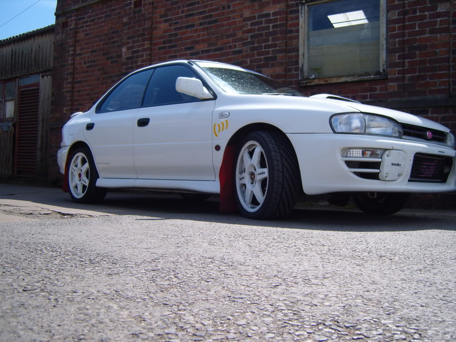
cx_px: 228
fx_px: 461
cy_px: 171
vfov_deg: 40.7
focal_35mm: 35
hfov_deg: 52.6
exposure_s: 1/250
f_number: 7.1
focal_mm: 7.4
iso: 80
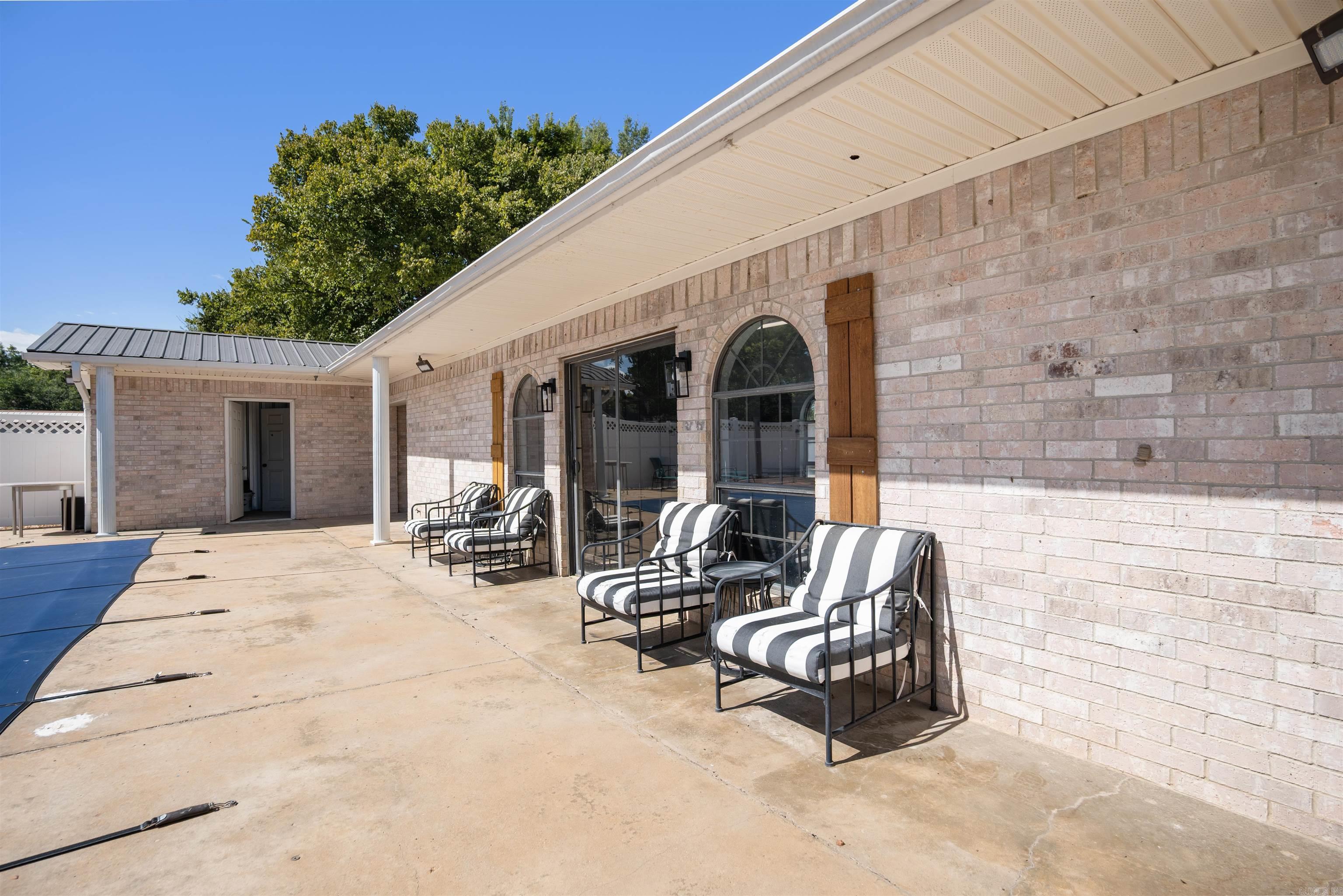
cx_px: 672
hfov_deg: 96.7
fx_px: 597
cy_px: 448
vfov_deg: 73.8
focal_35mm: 16
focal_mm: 16
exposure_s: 1/1000
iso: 250
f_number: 5.6
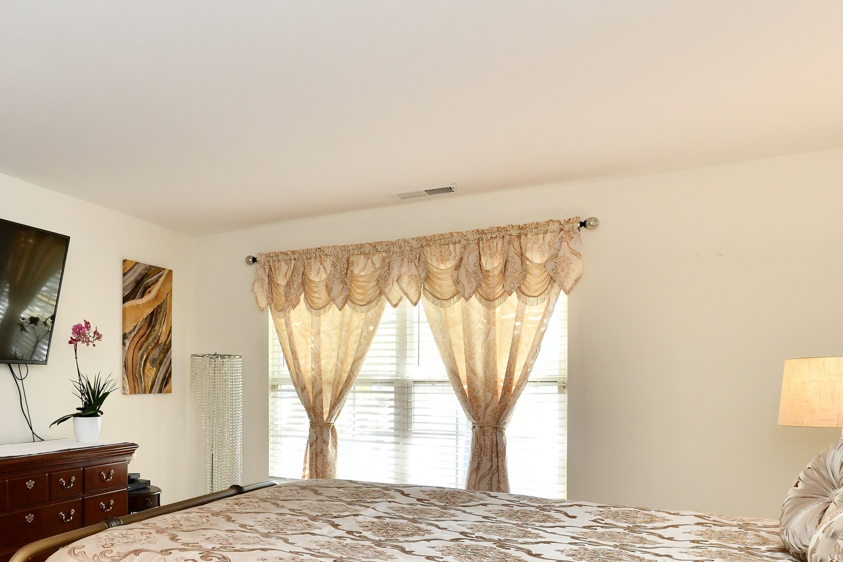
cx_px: 78
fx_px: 679
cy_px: 401
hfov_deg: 55.0
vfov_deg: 43.9
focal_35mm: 29
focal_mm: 14
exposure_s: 1/60
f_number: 6.3
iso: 640
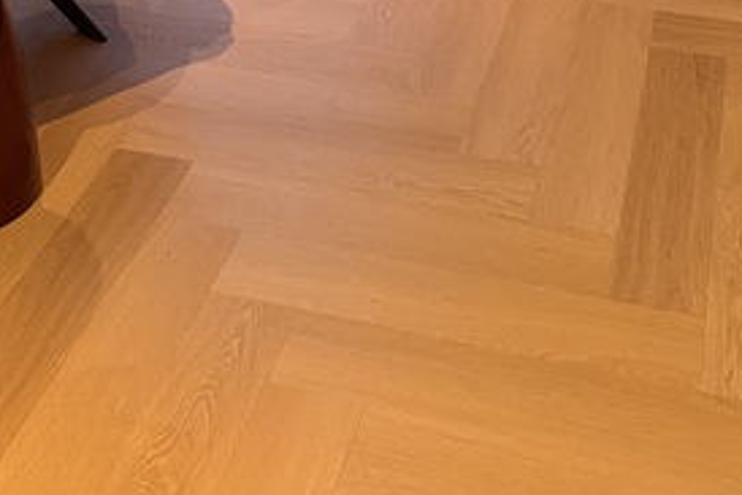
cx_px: 349
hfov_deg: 28.8
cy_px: -517
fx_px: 1443
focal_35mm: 70
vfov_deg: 15.3
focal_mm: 6.76
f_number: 1.78
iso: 640
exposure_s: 1/50
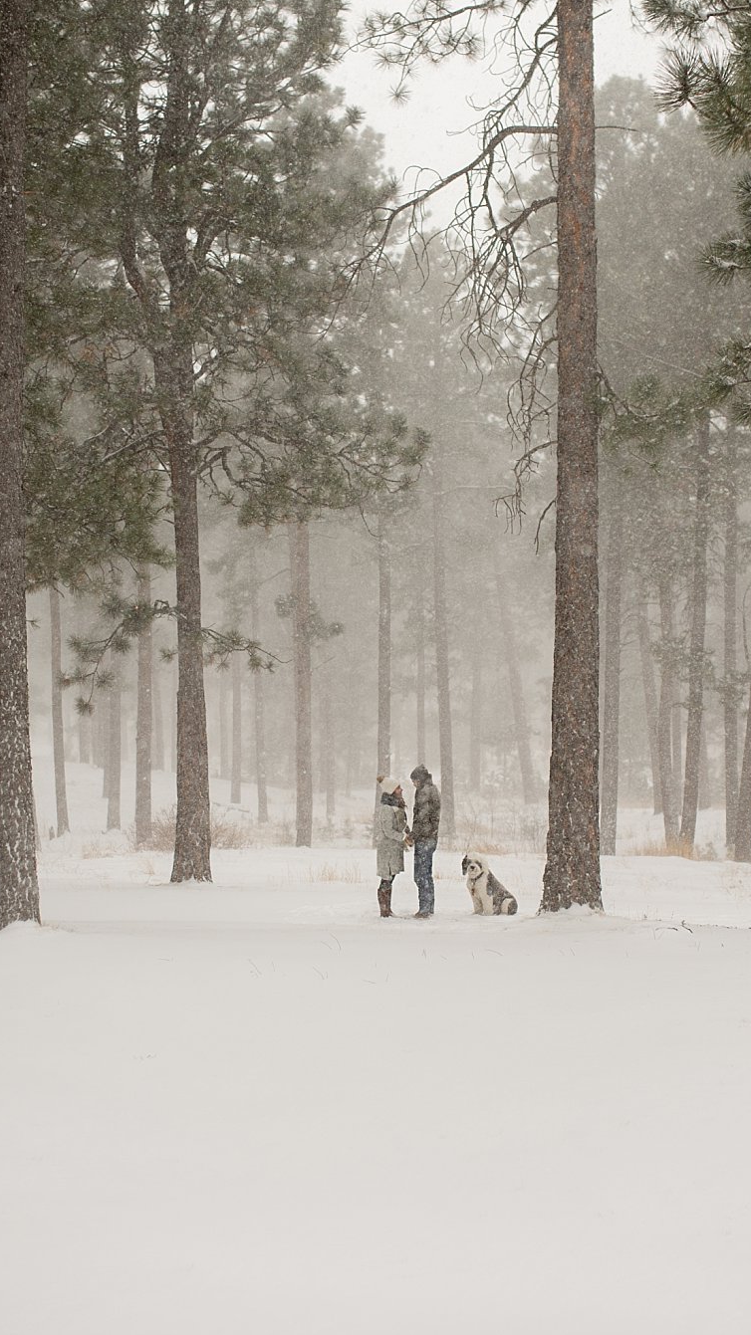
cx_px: 392
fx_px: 1983
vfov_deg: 37.2
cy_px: 665
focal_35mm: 56
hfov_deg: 21.4
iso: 200
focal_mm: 35
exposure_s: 1/2500
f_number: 2.2
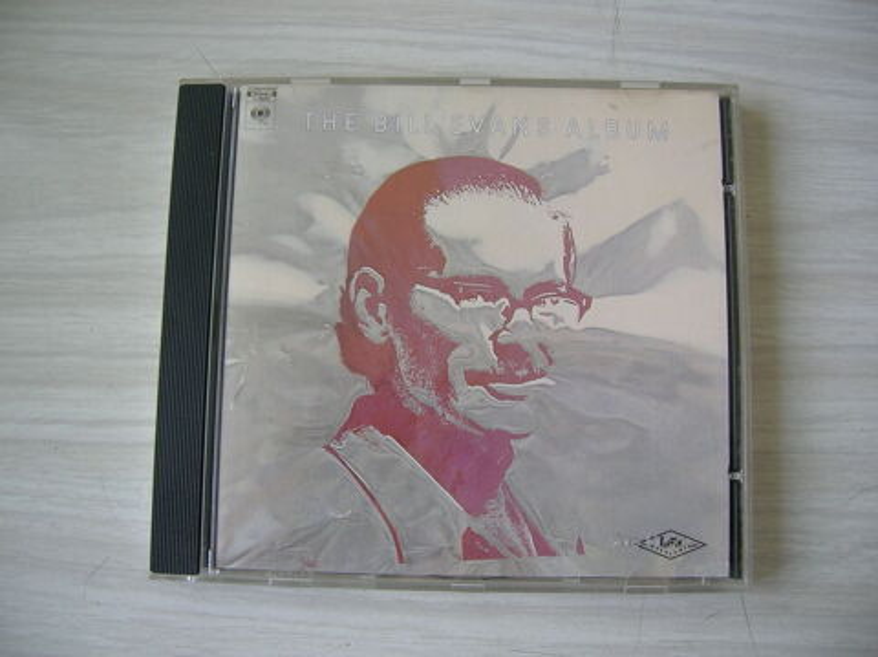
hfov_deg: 54.0
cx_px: 439
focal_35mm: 34
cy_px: 328
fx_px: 862
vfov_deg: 41.7
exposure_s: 1/18
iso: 50
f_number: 2.9
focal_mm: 5.7
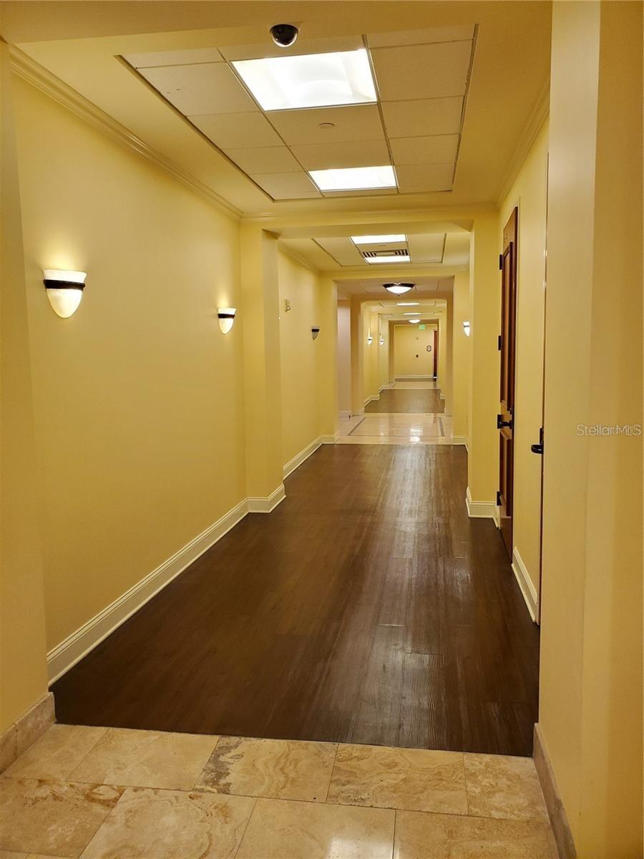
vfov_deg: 67.3
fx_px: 645
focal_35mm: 26
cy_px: 430
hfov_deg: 53.1
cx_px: 322
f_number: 2.4
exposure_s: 1/60
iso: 200
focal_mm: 4.3
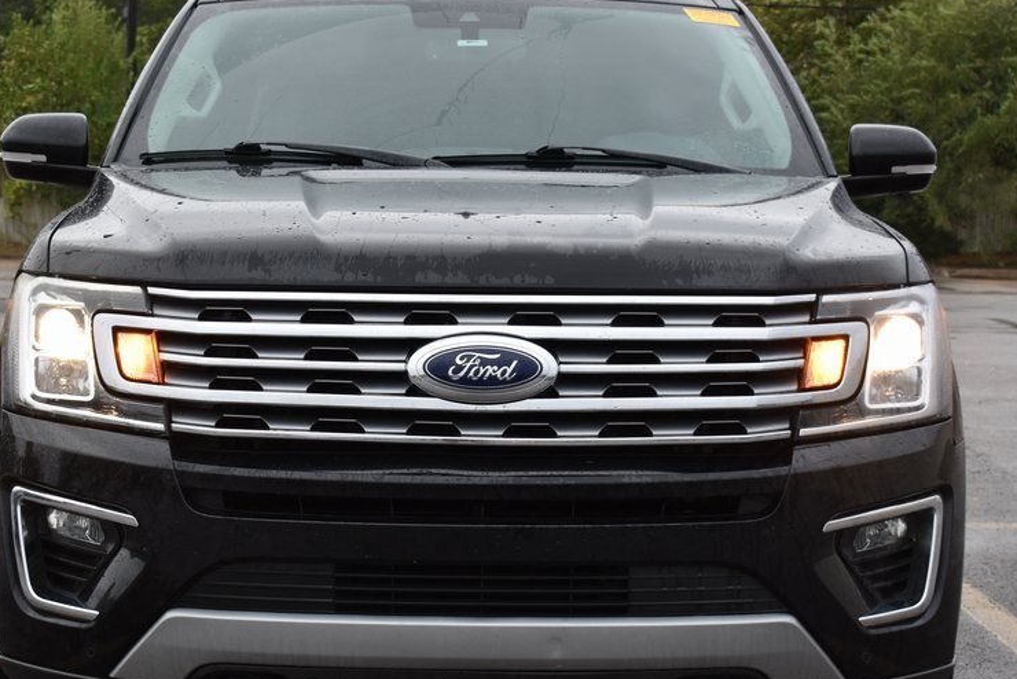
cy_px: 419
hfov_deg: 24.5
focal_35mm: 83
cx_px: 458
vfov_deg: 16.5
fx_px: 2346
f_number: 4.8
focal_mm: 40
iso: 400
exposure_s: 1/60
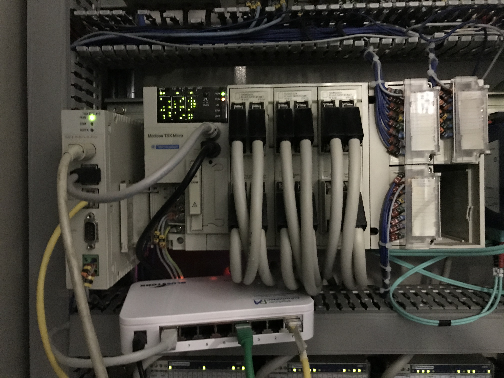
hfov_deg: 63.4
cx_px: 252
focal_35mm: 28
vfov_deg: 49.7
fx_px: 408
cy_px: 189
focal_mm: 3.99
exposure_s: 1/4
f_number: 1.8
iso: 160
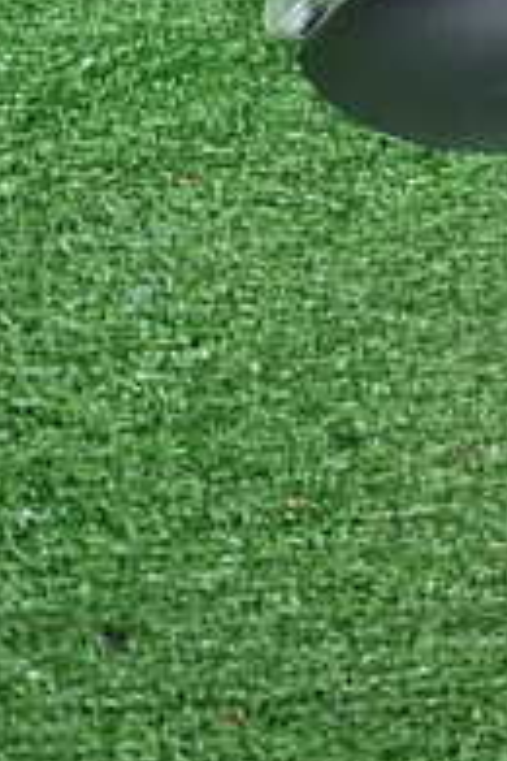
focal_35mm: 80
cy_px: -82
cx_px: 998
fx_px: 1690
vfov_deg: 23.7
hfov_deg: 14.4
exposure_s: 1/80
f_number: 2
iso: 200
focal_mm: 4.5
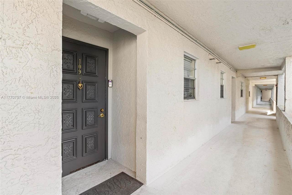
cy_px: 98
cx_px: 146
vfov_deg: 73.7
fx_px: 130
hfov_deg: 96.7
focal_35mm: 16
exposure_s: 1/80
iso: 400
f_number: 8
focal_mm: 16
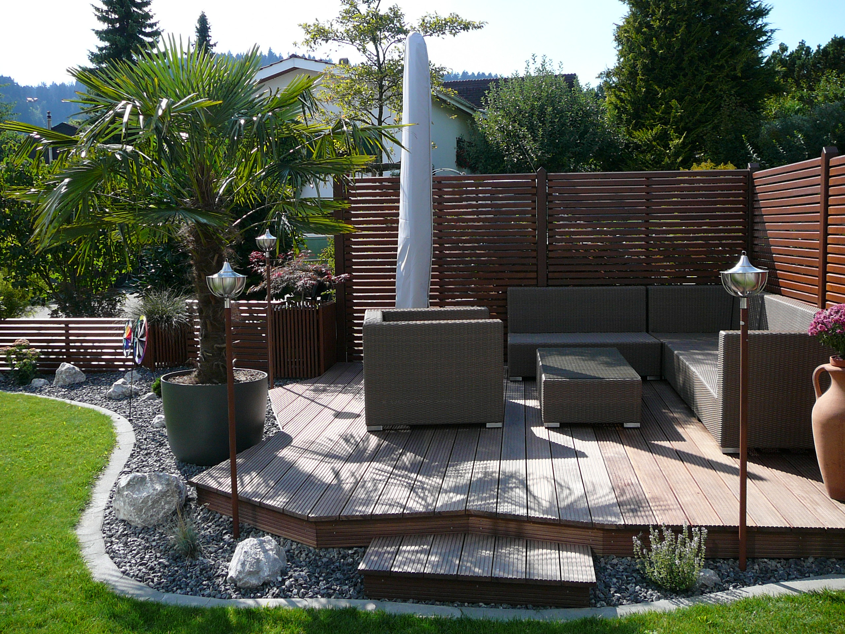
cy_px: 317
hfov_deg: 52.6
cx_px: 422
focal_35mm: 35
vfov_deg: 40.7
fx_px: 854
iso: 80
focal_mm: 5.2
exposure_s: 1/800
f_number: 2.8
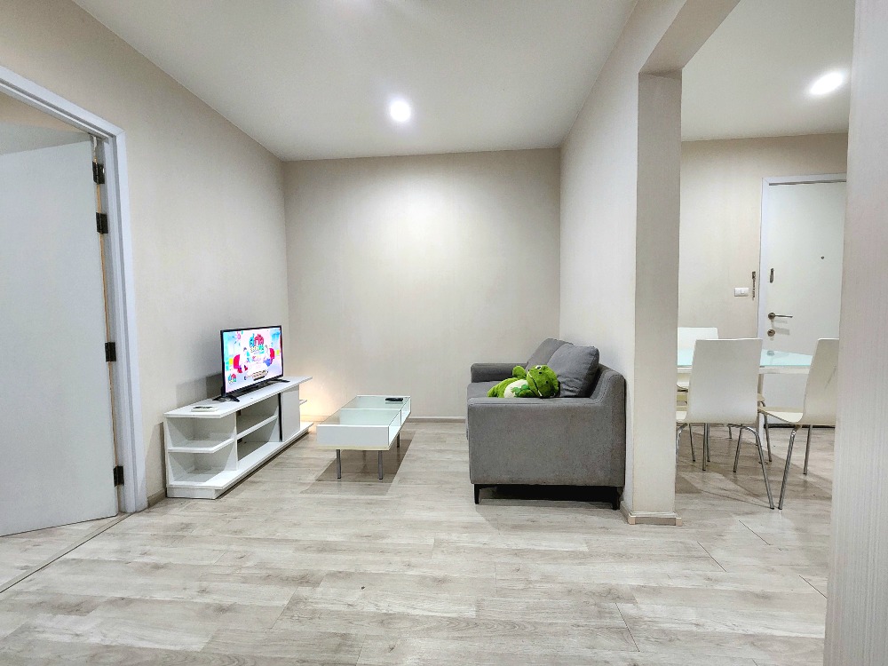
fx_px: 333
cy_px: 333
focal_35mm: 13
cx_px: 444
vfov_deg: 89.9
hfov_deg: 106.2
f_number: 2.2
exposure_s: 1/33
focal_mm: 2.2
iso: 400
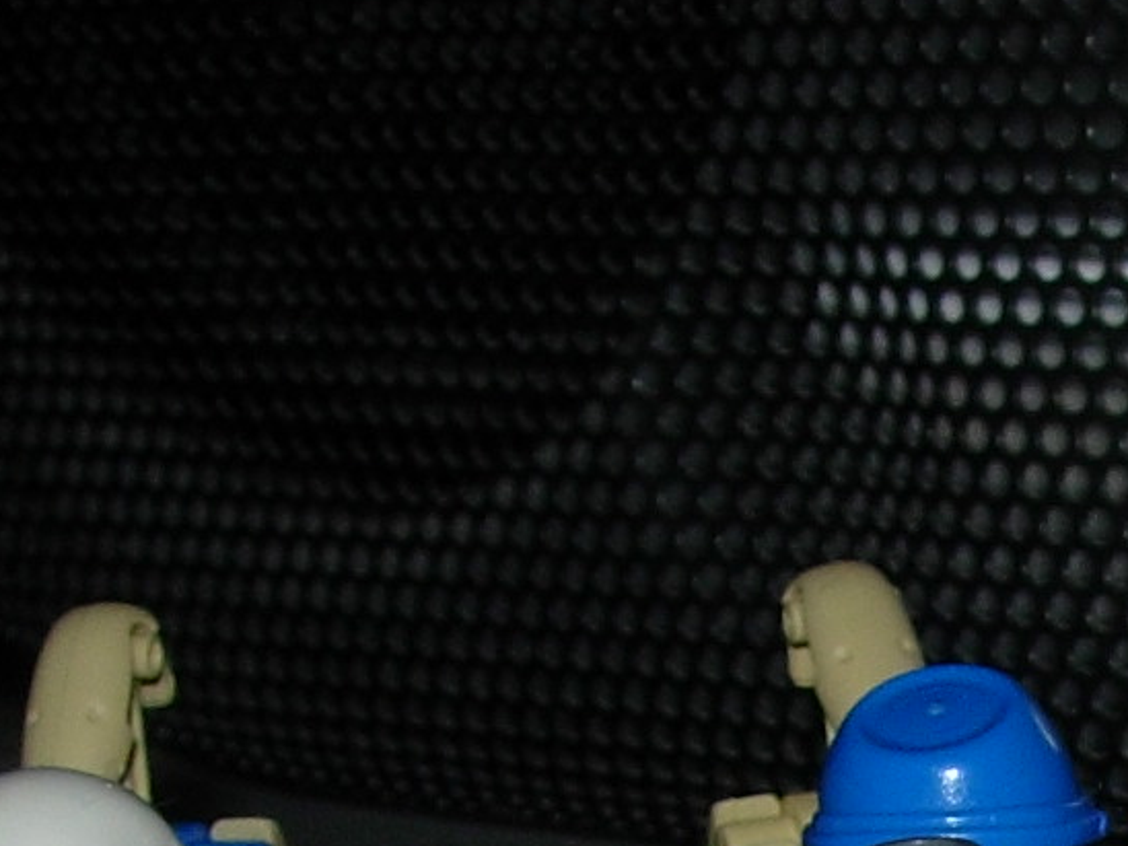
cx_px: 1599
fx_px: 5540
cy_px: 1725
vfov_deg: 8.3
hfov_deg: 11.2
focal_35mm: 170
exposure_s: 1/64
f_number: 4.9
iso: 79
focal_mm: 8.5
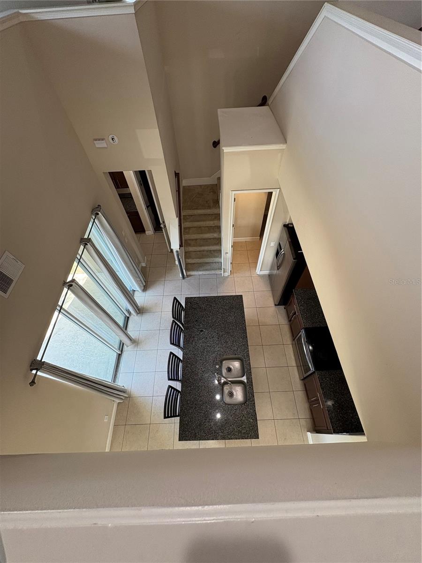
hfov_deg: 85.7
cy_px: 282
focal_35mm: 14
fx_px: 228
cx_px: 211
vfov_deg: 102.1
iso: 160
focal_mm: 2.22
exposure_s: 1/60
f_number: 2.2
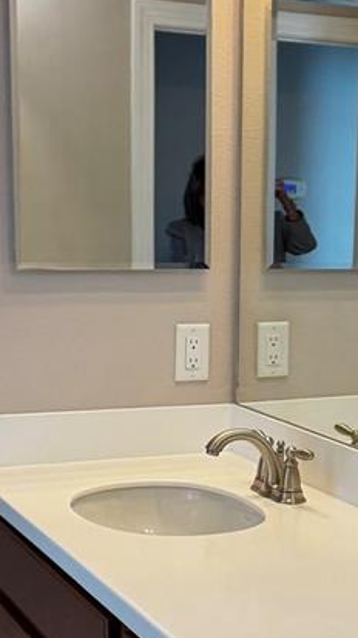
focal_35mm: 76
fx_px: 1284
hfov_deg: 15.7
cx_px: 312
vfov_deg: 27.7
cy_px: 425
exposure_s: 1/120
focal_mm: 6.76
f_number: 1.78
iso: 200
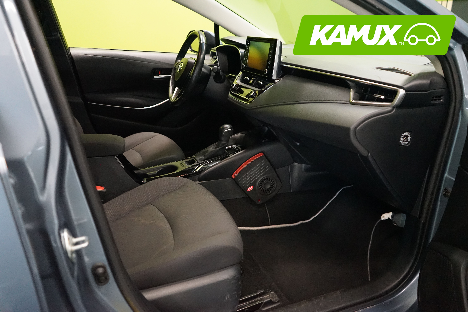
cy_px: 156
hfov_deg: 65.5
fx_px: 364
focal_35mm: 28
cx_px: 234
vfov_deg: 46.4
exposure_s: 1/100
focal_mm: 28
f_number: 3.5
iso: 6400
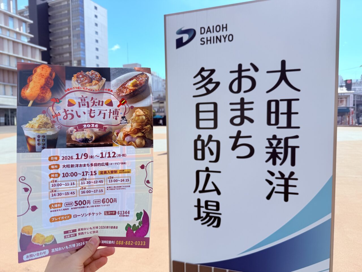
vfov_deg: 56.8
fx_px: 251
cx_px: 181
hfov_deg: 71.6
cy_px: 136
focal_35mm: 24
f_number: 1.78
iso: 80
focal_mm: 6.76
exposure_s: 1/4673
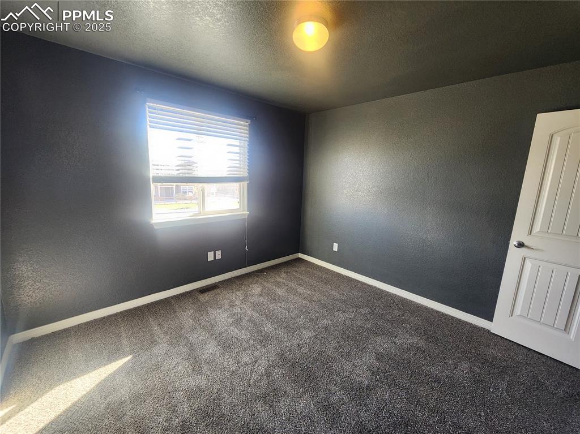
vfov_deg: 89.9
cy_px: 217
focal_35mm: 13
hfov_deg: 106.2
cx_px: 290
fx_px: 218
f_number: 2.2
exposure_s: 1/60
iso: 200
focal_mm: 2.2
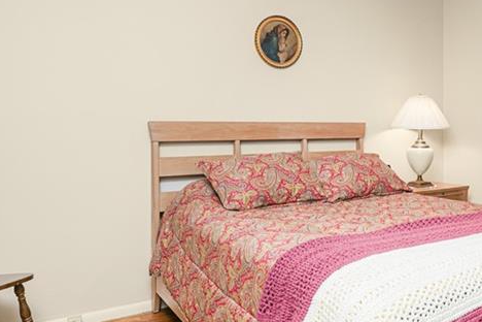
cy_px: 112
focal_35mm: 35
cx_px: 343
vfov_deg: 37.5
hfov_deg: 52.7
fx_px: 469
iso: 50
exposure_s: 1/30
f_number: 4
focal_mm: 16
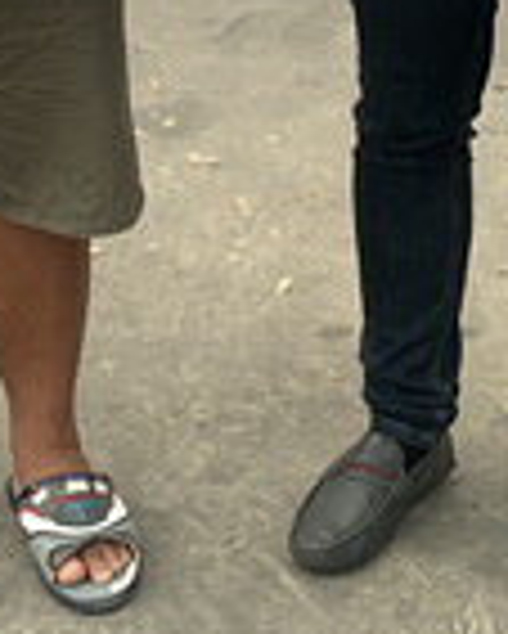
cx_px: 245
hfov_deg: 12.9
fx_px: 2253
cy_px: -297
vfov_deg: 14.9
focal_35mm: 120
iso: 25
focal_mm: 4.25
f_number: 1.8
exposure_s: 1/305
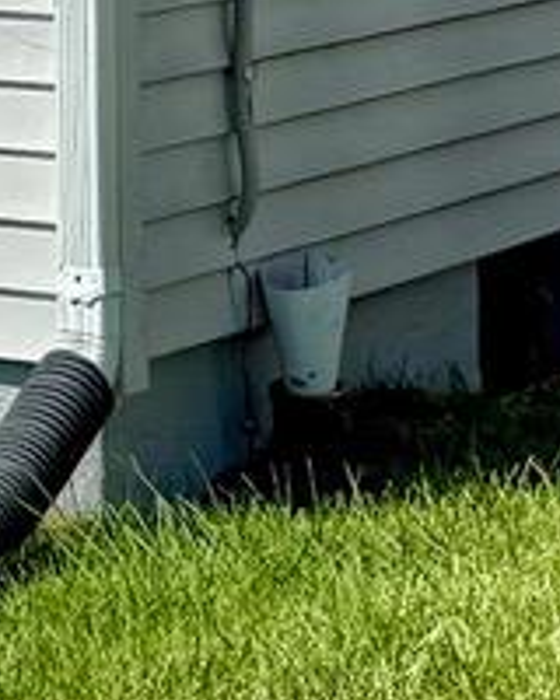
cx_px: -903
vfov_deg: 7.8
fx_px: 4972
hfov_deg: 6.1
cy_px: -620
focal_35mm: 240
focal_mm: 6.76
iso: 80
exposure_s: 1/7353
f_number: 1.78
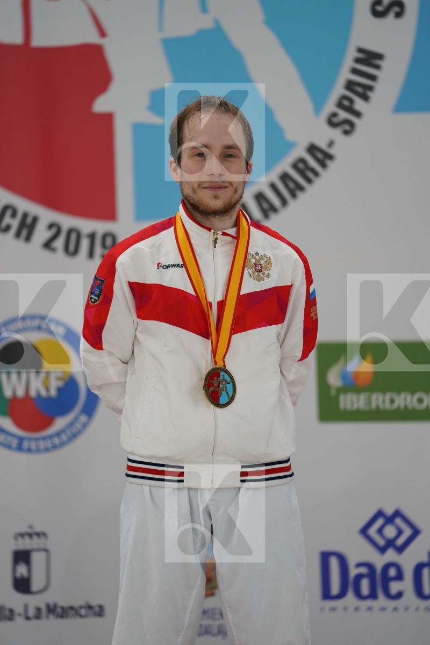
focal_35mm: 200
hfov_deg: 6.9
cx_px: 215
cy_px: 322
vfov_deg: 10.3
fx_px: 3583
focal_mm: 200
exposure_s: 1/250
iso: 640
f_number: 2.8
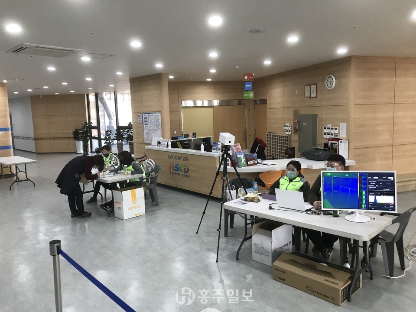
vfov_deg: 49.7
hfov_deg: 63.4
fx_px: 336
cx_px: 208
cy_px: 156
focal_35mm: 28
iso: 32
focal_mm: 3.99
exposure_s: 1/31
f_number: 1.8
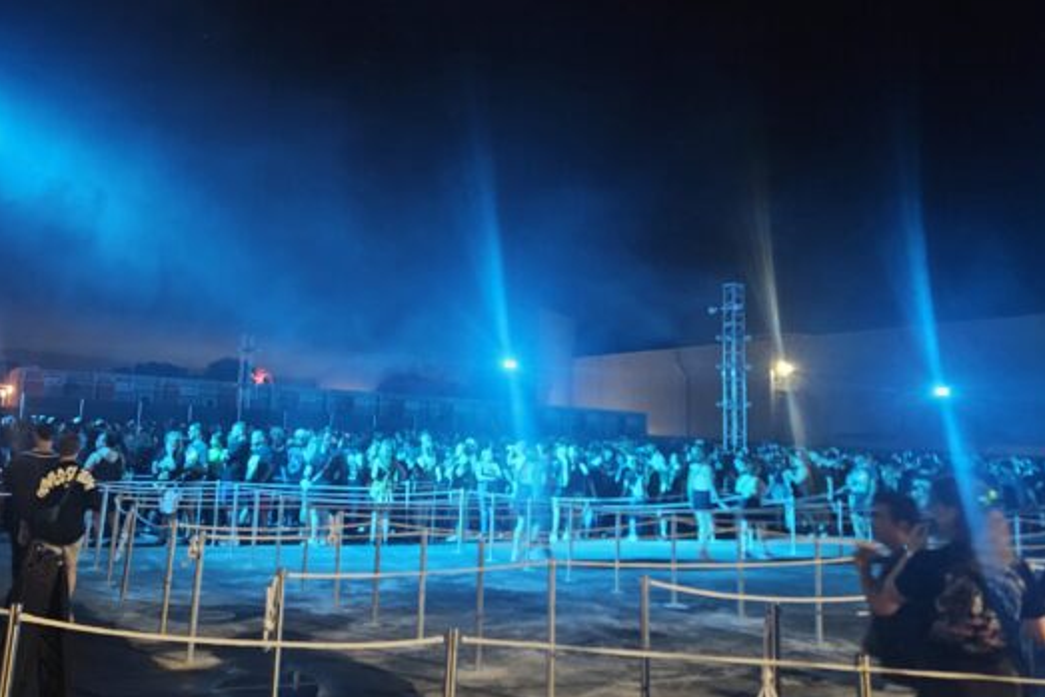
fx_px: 929
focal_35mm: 32
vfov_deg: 41.1
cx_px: 424
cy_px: 301
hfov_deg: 58.3
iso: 1000
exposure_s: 1/24
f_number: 1.8
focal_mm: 5.4
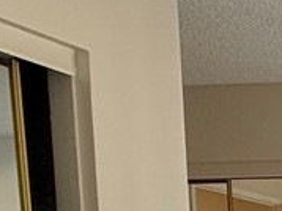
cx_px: 736
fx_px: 651
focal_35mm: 80
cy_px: 370
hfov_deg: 13.6
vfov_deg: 15.9
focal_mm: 2.22
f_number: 2.2
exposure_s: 1/99
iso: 125
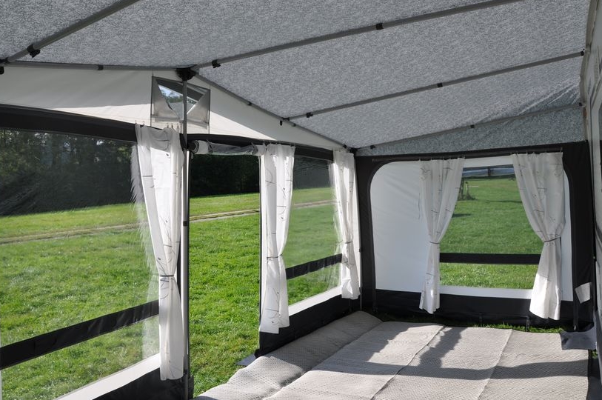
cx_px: 291
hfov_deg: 62.0
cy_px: 184
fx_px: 501
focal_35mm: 30
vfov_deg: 43.5
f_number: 9
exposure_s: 1/320
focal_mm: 18
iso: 200
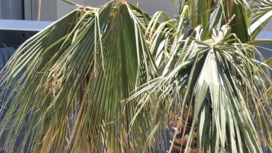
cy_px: 15
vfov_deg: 2.3
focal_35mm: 522
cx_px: 62
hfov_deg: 4.1
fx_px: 3765
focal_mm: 150
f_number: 5.6
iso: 200
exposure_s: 1/500
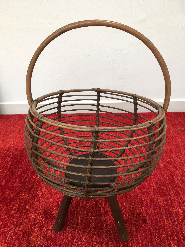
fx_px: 207
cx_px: 92
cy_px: 124
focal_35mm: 29
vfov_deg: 61.7
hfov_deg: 48.2
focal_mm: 4.15
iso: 40
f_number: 2.2
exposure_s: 1/100
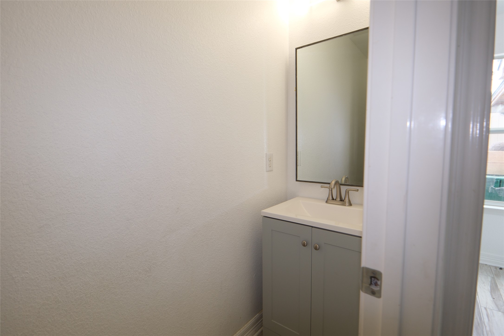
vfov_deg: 77.3
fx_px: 210
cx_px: 252
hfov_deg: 100.4
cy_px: 168
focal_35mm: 15
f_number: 2.8
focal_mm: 10
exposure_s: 1/110
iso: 250
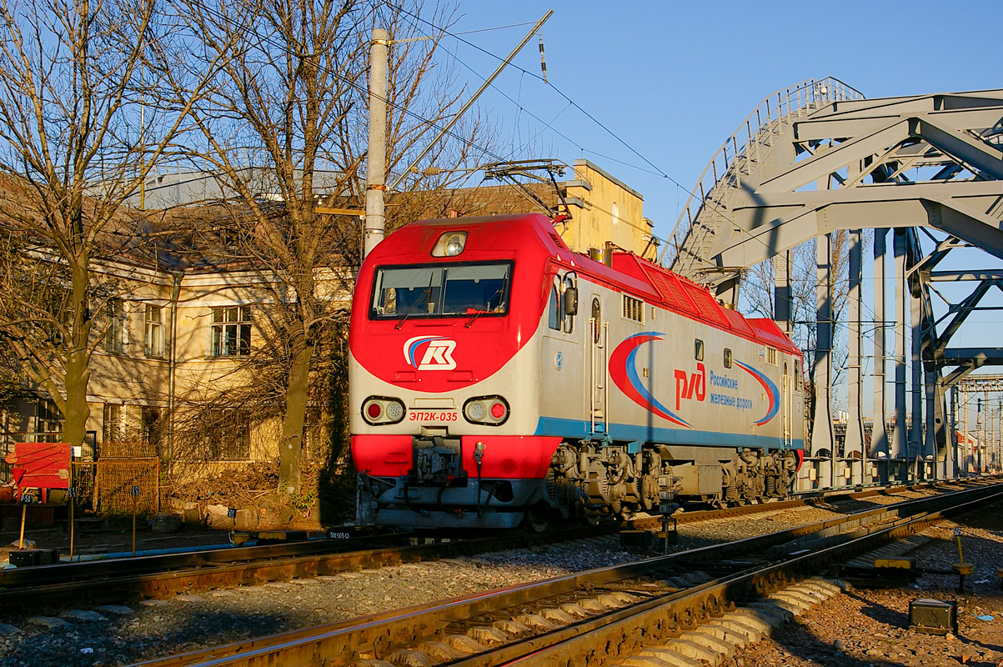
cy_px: 334
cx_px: 502
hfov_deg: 40.4
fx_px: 1364
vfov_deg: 27.5
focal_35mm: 49
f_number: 6.3
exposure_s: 1/800
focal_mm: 33
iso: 200
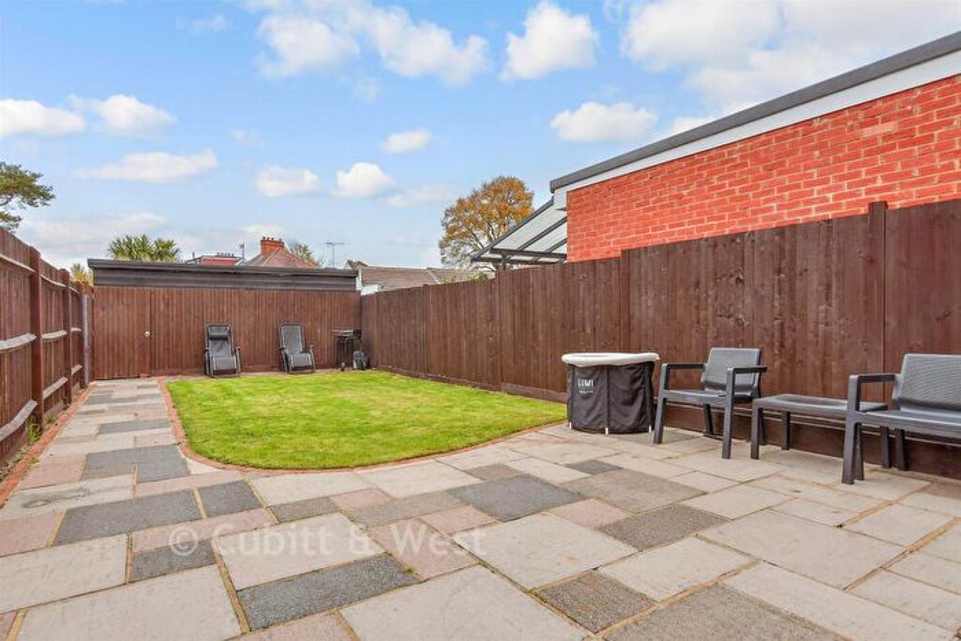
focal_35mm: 19
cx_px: 480
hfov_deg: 86.9
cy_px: 320
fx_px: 507
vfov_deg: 64.6
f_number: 8
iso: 160
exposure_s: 1/15
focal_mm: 13
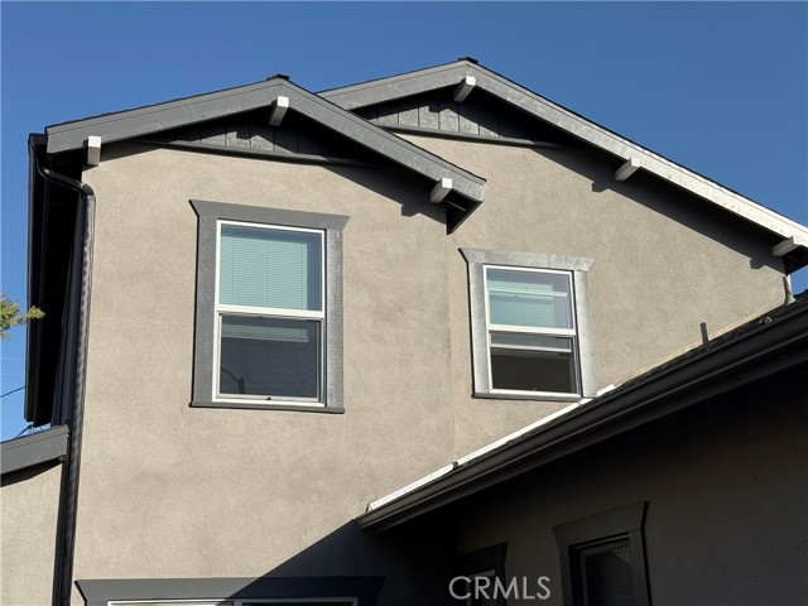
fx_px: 1120
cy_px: 303
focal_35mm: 48
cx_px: 404
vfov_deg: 30.3
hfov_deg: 39.7
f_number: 1.78
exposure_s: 1/6536
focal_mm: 6.76
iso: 64
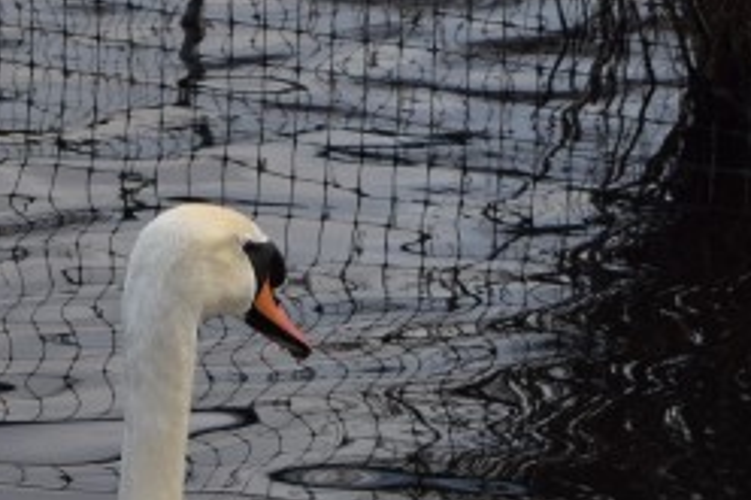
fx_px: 7089
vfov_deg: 4.0
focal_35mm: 340
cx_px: -36
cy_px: 242
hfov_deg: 6.0
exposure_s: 1/250
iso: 400
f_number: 8
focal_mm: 55
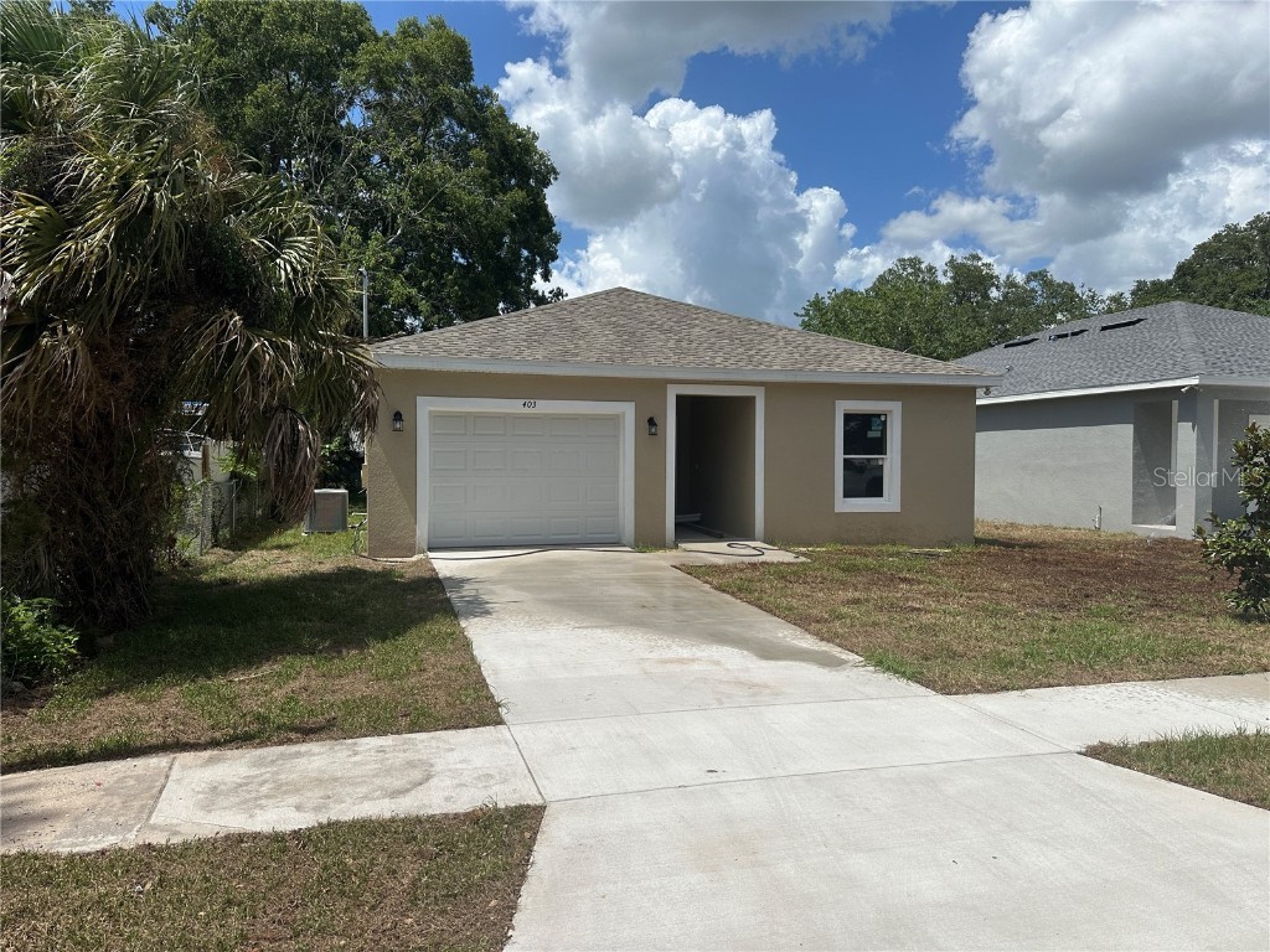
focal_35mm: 24
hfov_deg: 71.6
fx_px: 881
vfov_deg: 56.8
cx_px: 635
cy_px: 476
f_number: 1.78
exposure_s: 1/8929
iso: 80
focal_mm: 6.86
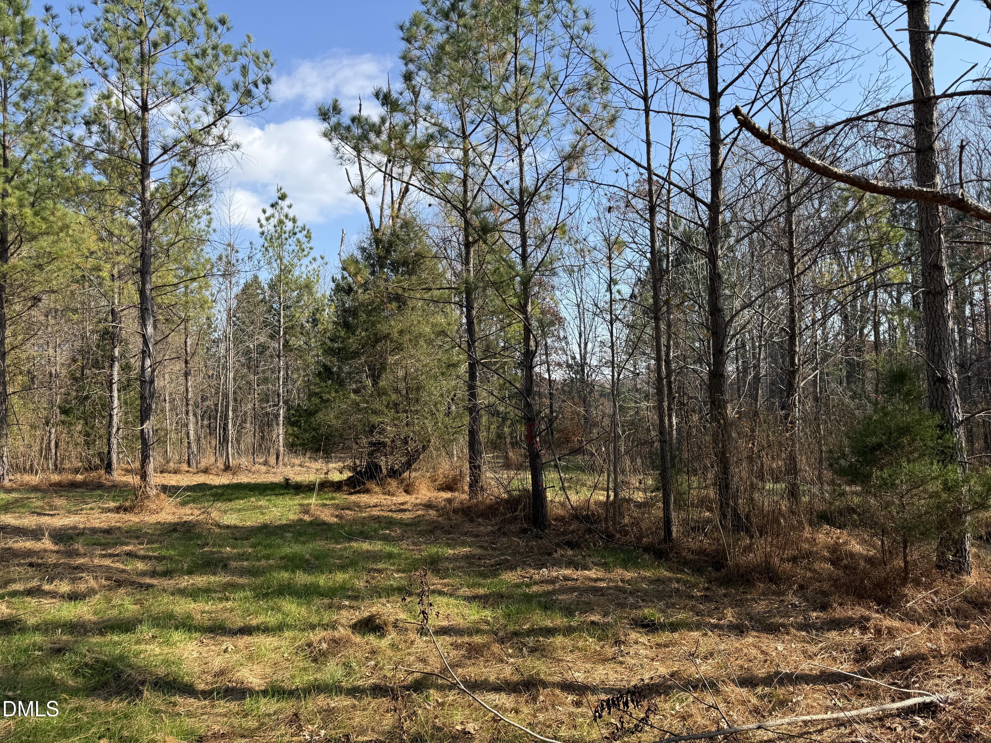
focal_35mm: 24
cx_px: 496
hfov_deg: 71.6
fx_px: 687
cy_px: 372
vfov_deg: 56.8
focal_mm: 6.76
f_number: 1.78
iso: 80
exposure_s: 1/2169
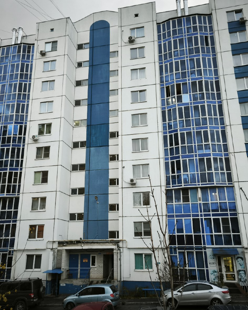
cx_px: 119
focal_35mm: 30
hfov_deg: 48.5
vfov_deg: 58.8
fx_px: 275
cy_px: 155
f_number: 1.7
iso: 200
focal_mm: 5.35
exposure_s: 1/100
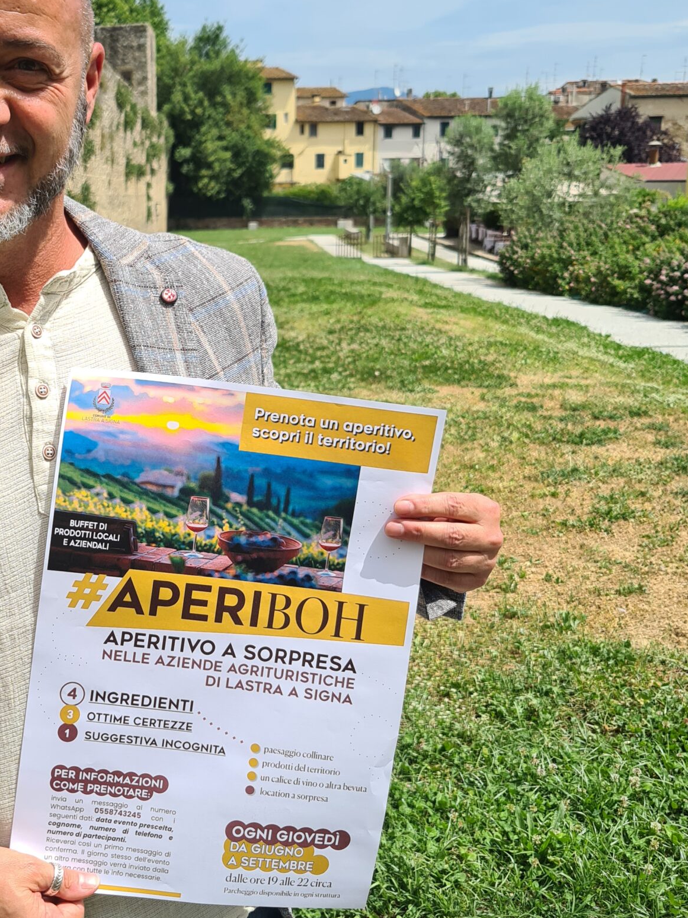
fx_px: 1140
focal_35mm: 43
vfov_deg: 43.8
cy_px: 424
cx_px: 151
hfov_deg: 32.8
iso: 50
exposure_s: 1/2128
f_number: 1.8
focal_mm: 5.4
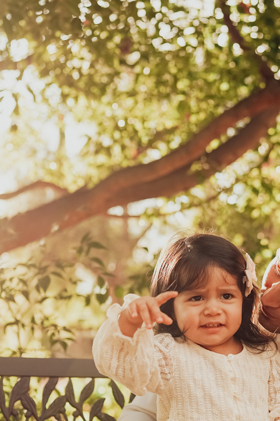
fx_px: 782
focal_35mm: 67
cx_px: 214
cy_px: 354
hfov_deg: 20.1
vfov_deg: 29.2
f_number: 2.2
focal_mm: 35
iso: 100
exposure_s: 1/500
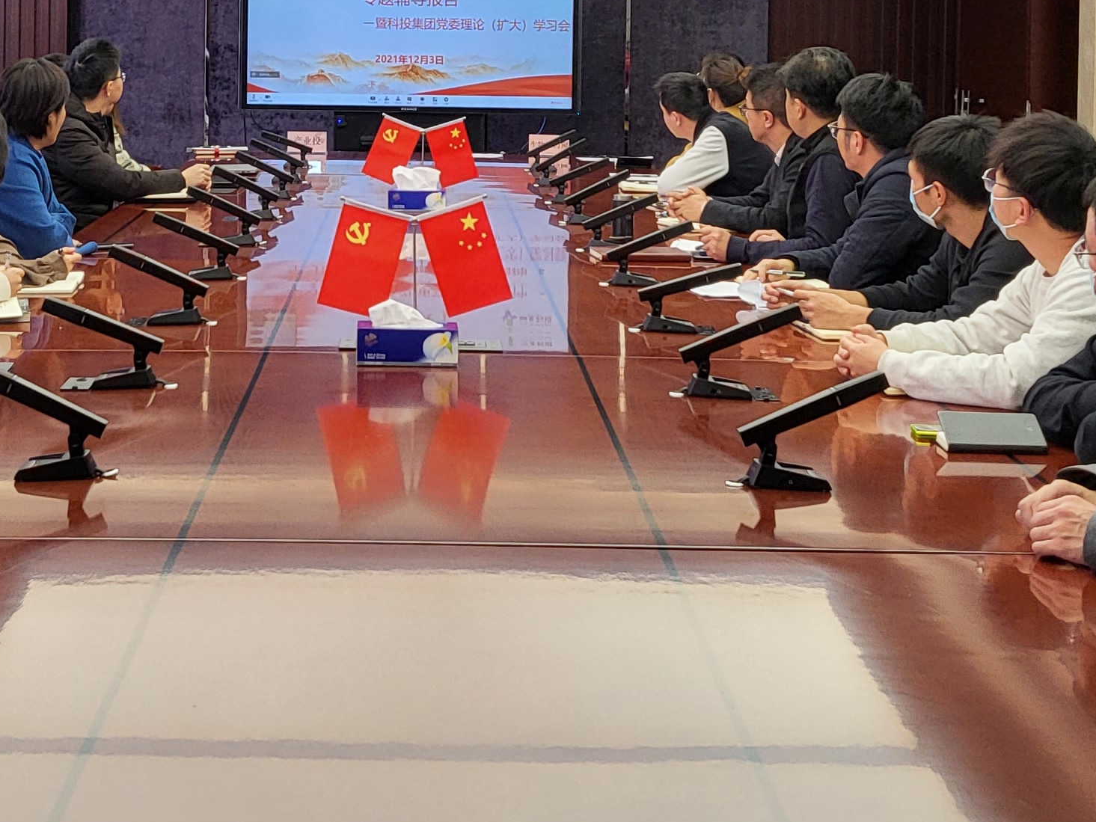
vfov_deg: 20.4
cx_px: 443
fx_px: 2248
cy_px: 112
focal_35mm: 71
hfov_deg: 27.3
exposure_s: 1/128
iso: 50
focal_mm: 4.25
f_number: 1.8
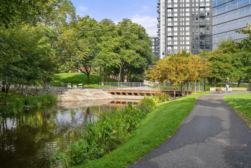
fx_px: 244
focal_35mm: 35
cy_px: 84
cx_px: 126
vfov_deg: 37.9
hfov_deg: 54.4
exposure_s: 1/500
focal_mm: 35
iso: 320
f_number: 7.1
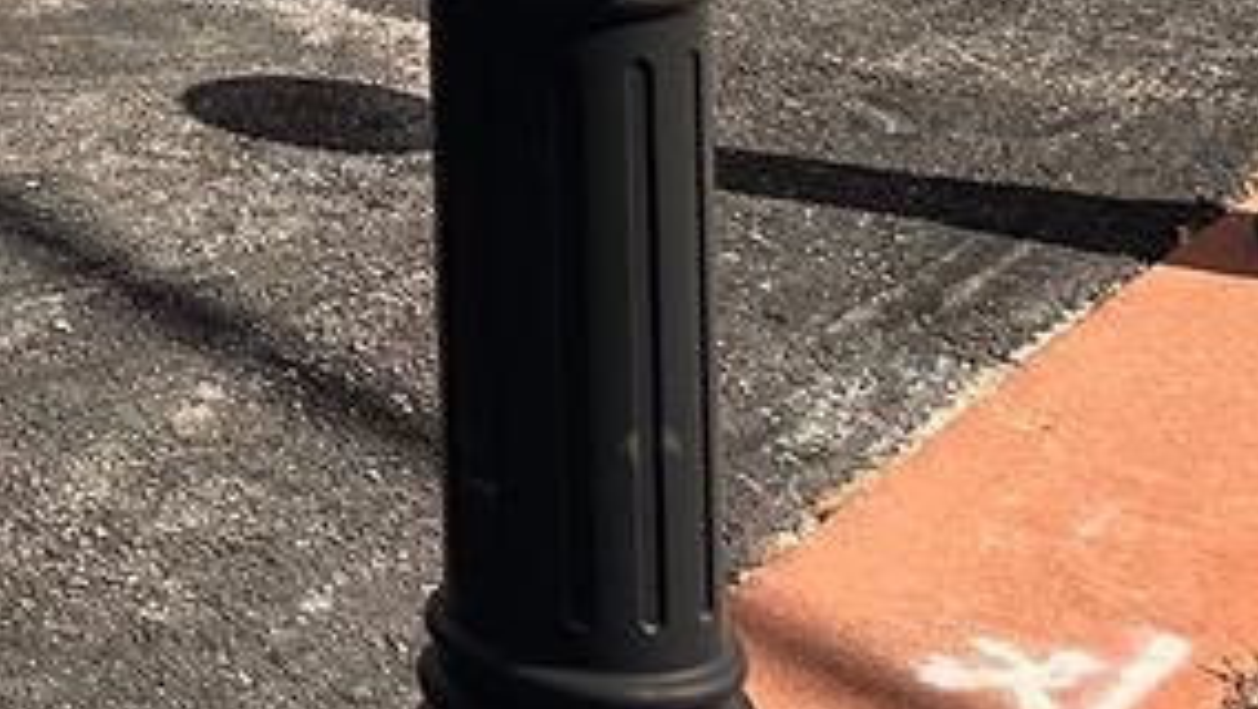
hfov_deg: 14.1
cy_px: -1081
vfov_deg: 9.1
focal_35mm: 118
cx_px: -1502
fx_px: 3938
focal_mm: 6.86
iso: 80
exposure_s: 1/8197
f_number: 1.78
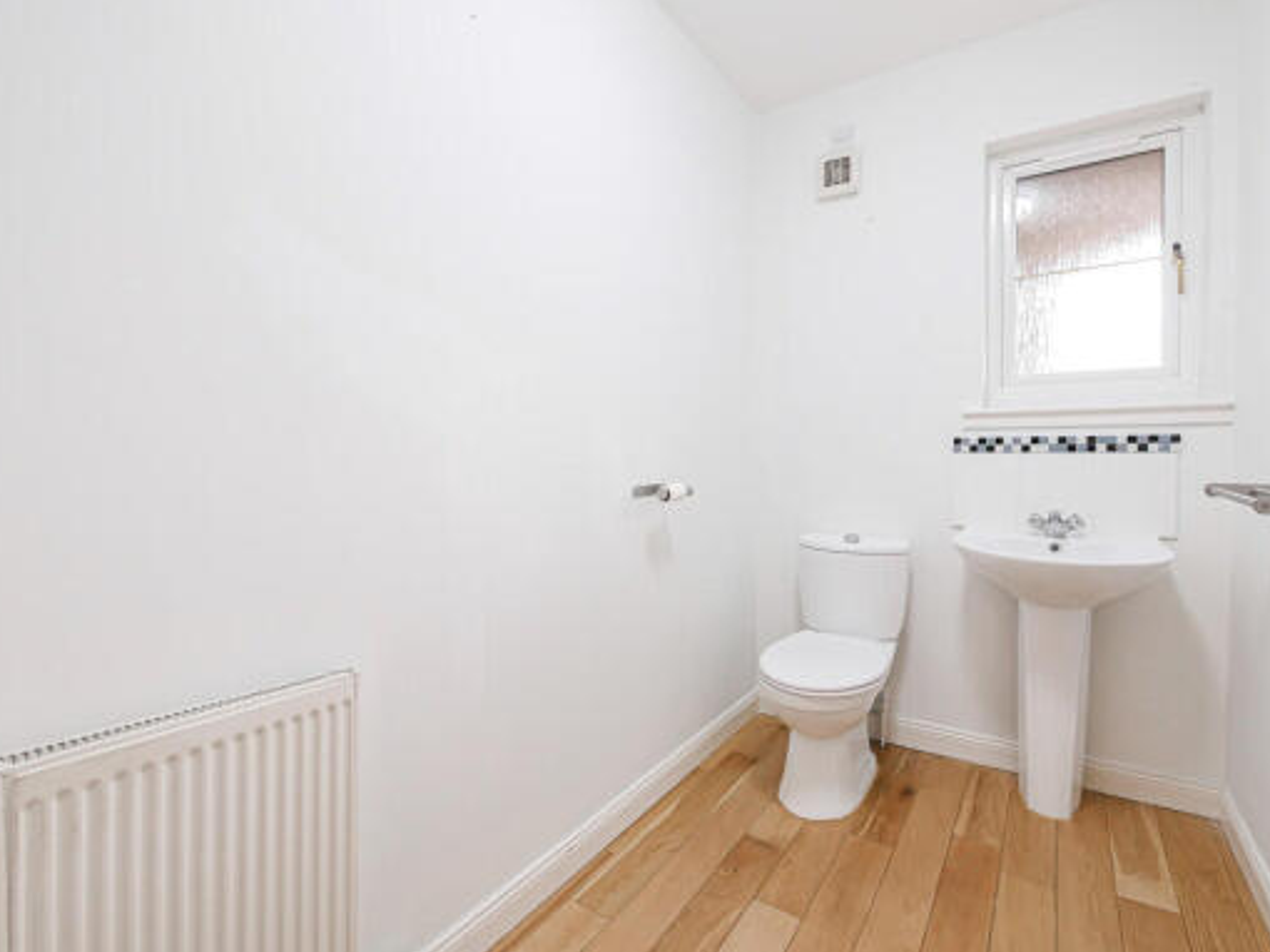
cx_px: 669
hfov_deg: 94.4
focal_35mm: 16
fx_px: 587
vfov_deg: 78.1
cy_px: 480
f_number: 4
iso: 640
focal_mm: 7
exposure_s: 1/60
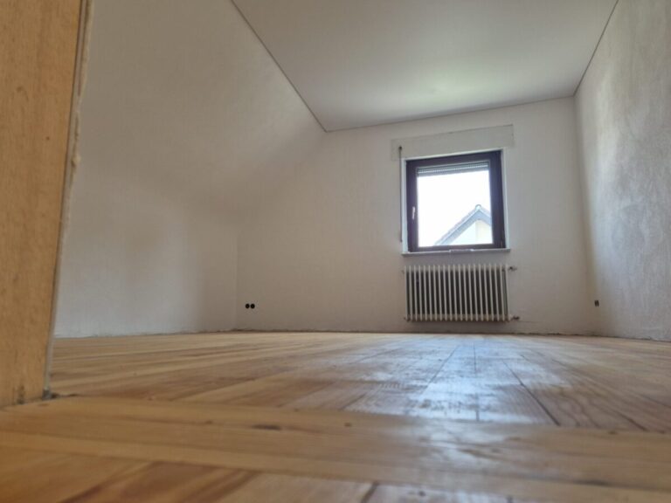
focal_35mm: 23
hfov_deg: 73.9
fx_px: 446
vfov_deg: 58.9
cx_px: 336
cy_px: 252
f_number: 1.8
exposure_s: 1/180
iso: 80
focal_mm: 5.4
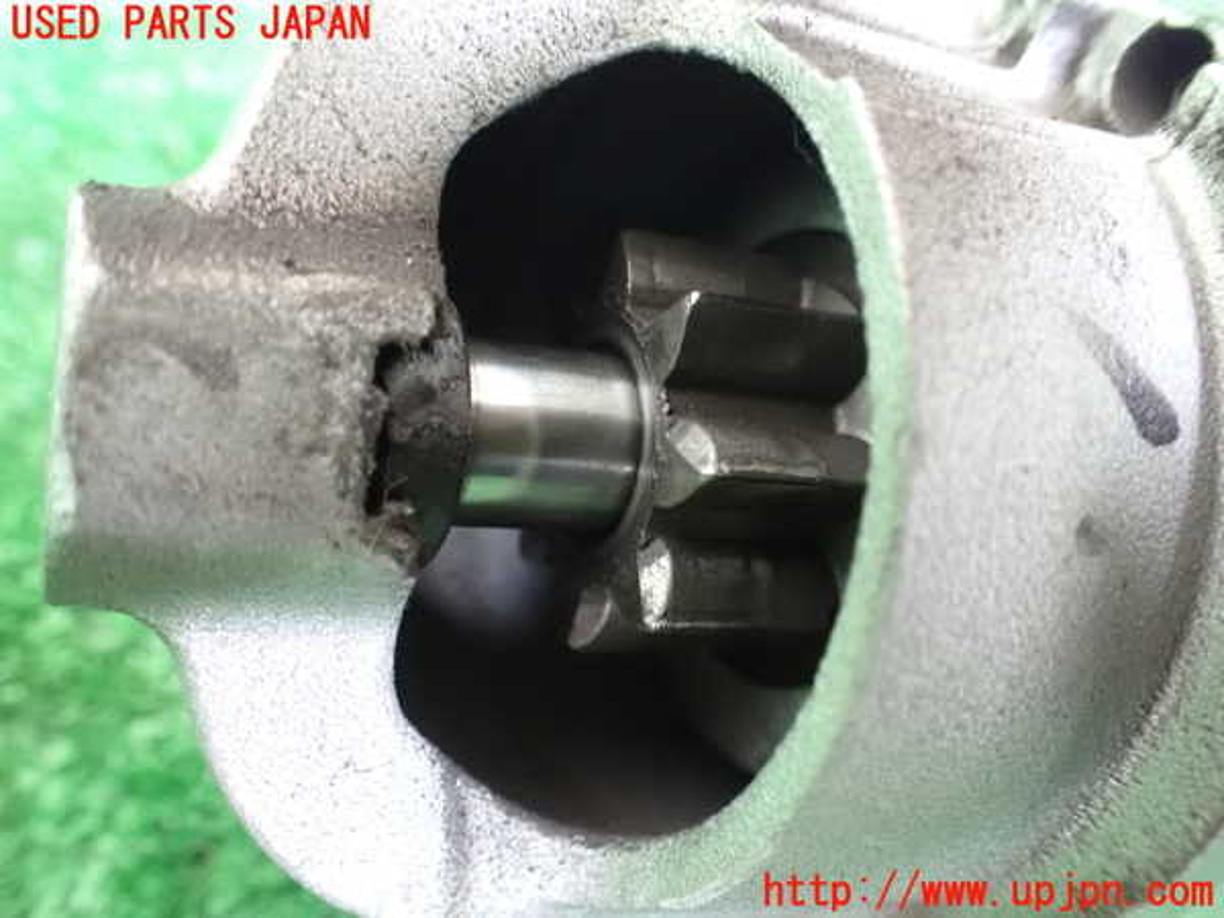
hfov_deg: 60.0
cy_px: 459
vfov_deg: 46.8
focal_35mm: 30
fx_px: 1061
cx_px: 612
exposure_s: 1/25
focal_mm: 5.4
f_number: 2.3
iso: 1600
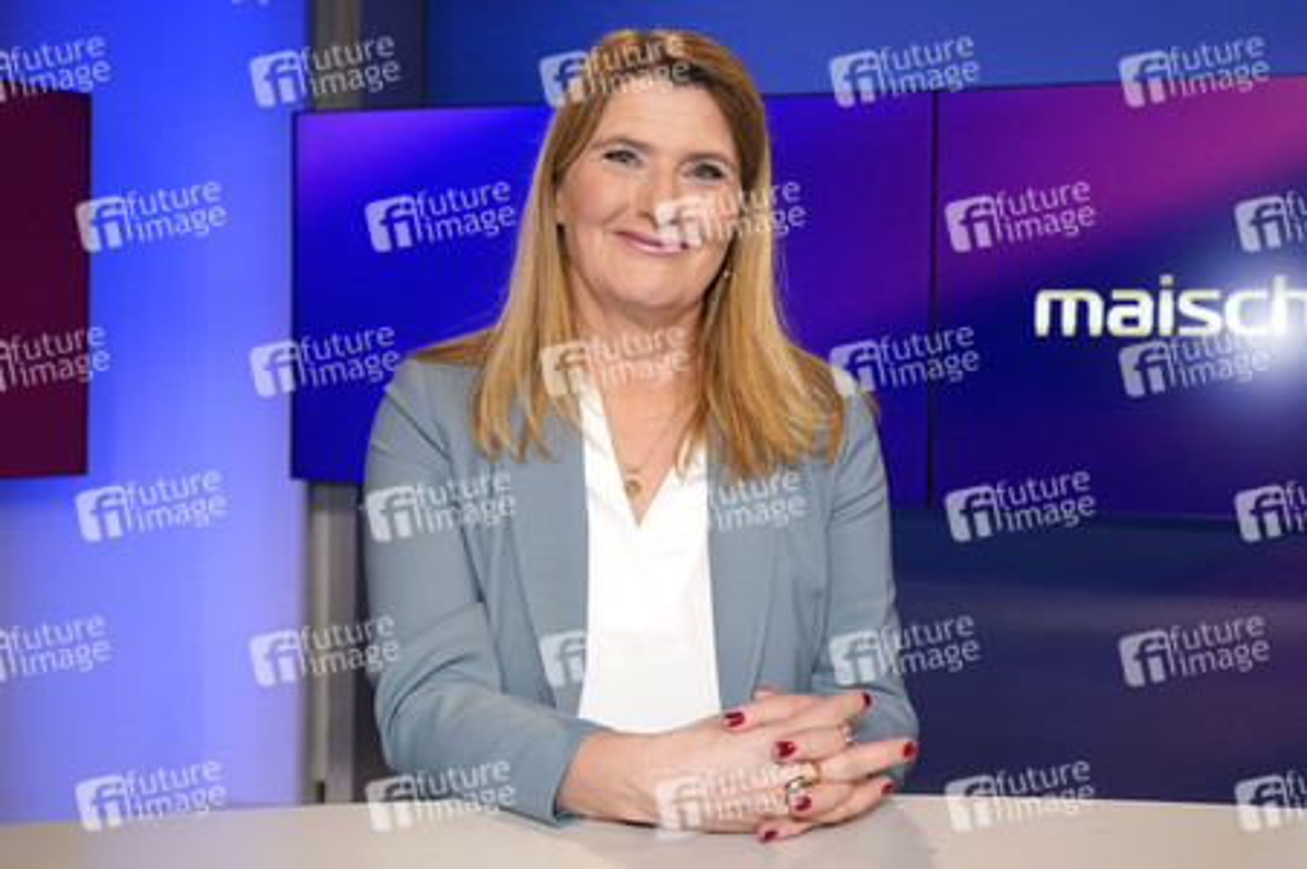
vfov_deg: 36.8
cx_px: 654
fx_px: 1306
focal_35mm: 36
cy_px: 434
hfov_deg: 53.2
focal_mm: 36
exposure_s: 1/125
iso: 1600
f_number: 4.5
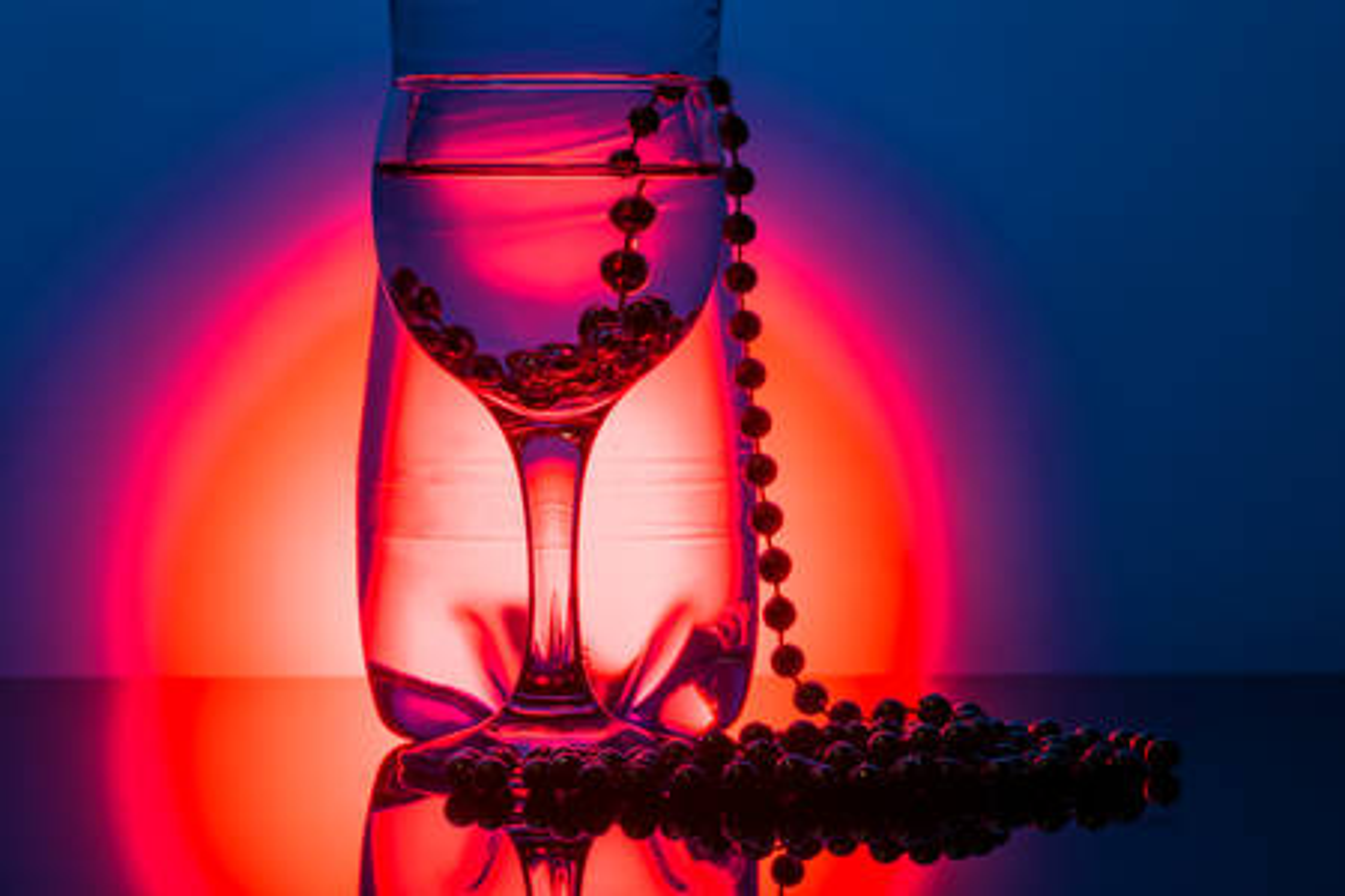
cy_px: 448
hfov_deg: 13.0
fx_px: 5884
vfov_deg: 8.7
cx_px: 672
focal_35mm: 158
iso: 100
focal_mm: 105
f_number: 16
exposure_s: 1/125
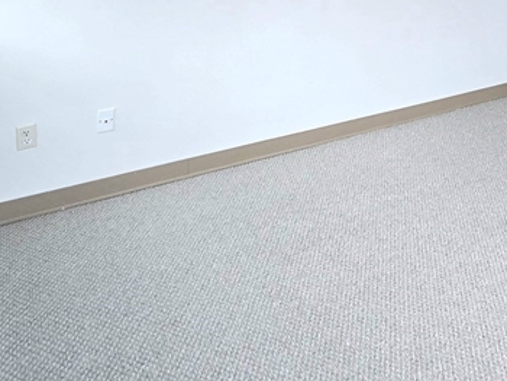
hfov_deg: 39.8
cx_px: 558
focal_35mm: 38
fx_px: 557
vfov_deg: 30.2
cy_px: -110
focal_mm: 2.2
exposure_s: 1/60.2
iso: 160
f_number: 2.2
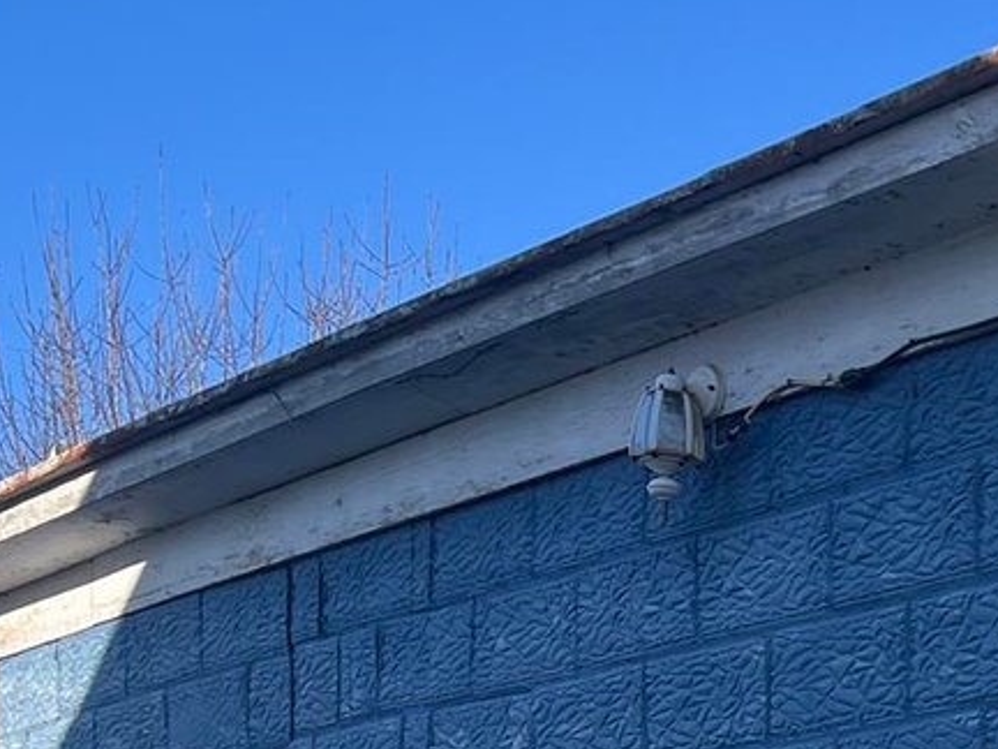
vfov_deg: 15.4
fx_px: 2624
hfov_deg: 19.9
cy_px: 1000
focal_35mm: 91
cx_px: 1260
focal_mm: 5.1
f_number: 1.6
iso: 50
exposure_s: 1/1339
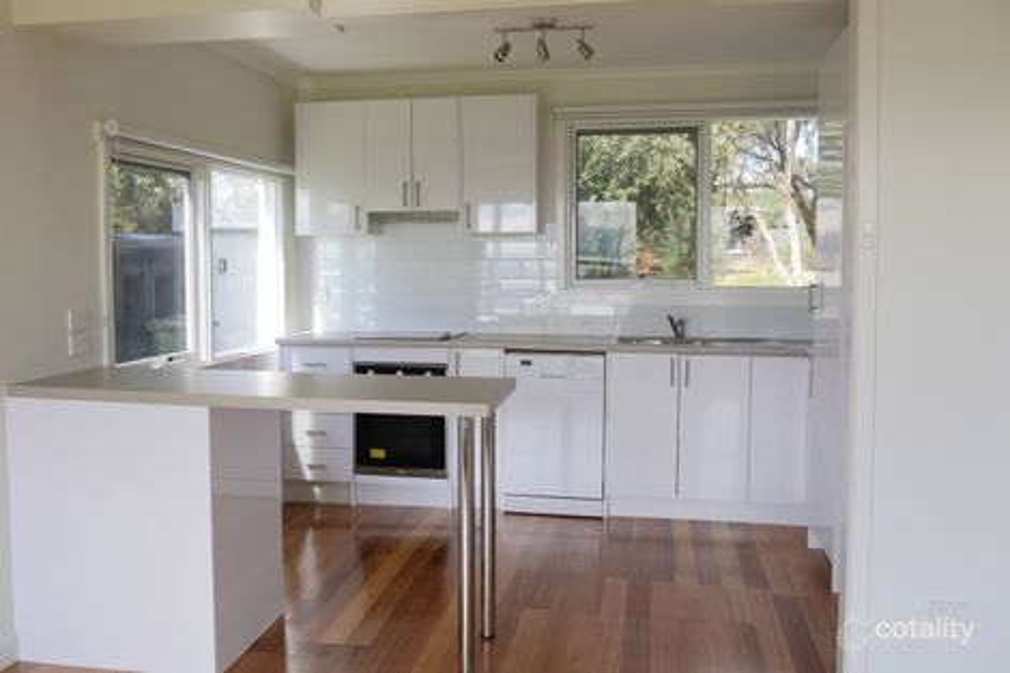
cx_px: 505
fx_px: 841
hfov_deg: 61.9
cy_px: 336
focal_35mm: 30
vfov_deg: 43.6
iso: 200
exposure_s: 1/200
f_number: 4.5
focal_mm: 14
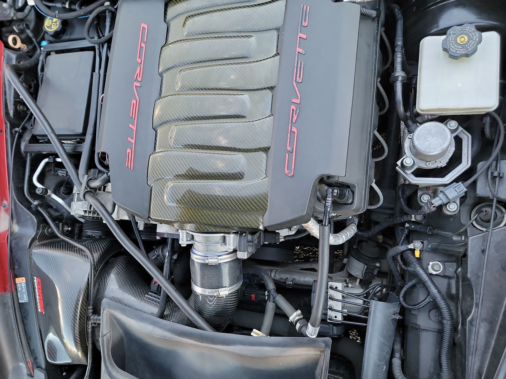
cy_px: 190
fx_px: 351
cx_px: 253
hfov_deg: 71.6
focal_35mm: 24
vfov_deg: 56.8
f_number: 1.8
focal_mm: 6.7
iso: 414
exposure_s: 1/59
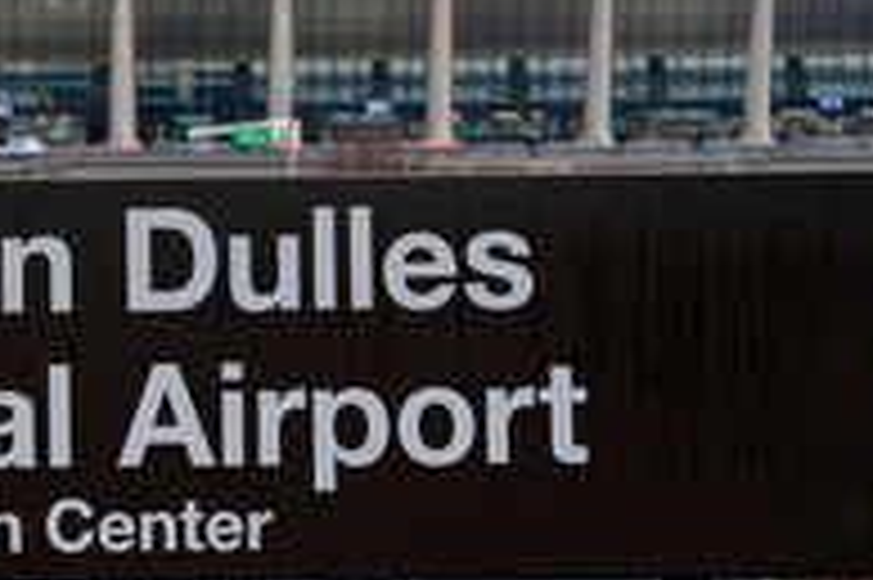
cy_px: -83
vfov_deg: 8.3
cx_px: -94
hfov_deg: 12.3
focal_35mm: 164
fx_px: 3974
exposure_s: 1/320
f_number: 5.6
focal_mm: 62
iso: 800
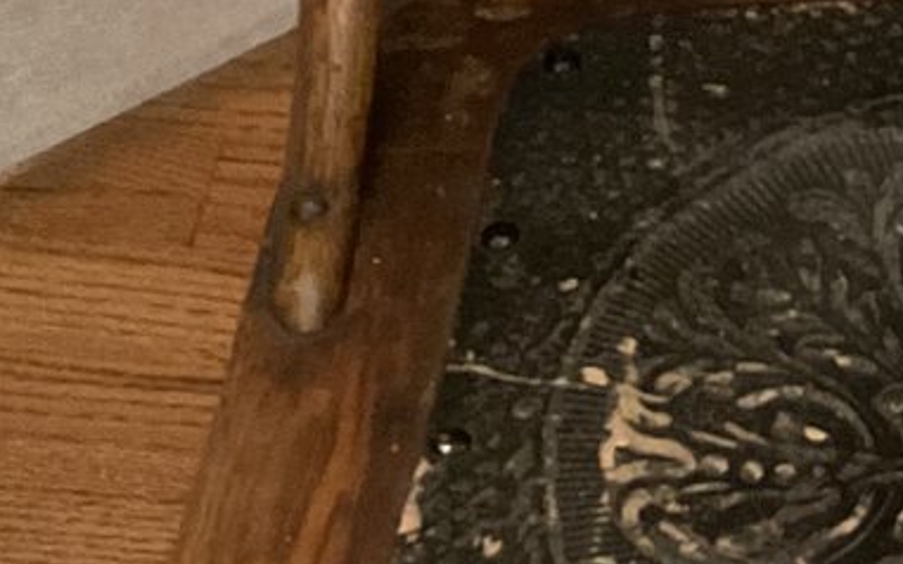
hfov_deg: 16.7
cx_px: 930
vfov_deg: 10.7
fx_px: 3002
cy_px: 259
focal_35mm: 122
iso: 500
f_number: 1.8
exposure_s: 1/24
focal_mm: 3
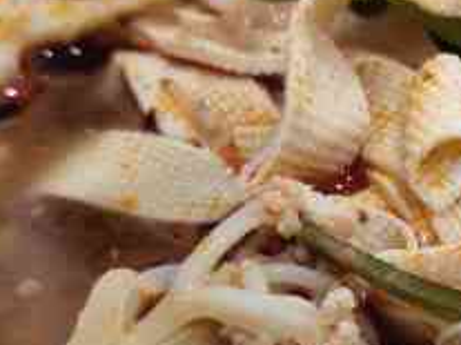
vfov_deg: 15.0
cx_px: 419
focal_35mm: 98
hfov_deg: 19.7
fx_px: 1304
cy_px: 268
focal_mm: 4.27
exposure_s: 1/100
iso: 296
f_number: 1.8
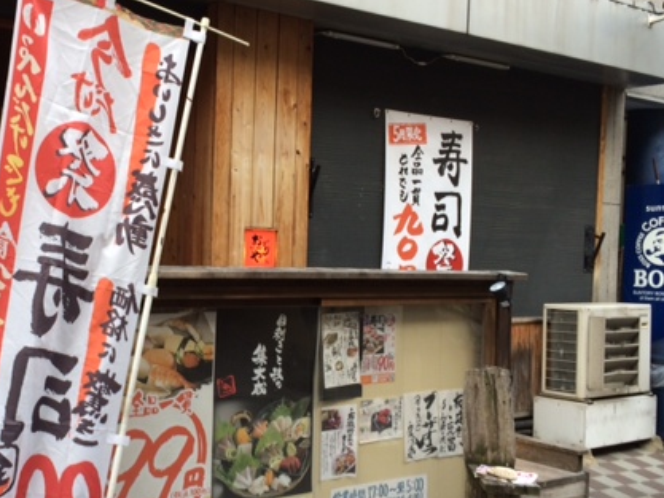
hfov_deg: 40.1
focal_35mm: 46
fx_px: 883
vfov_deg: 31.5
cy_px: 274
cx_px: 166
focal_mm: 4.12
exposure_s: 1/60
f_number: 2.2
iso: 40
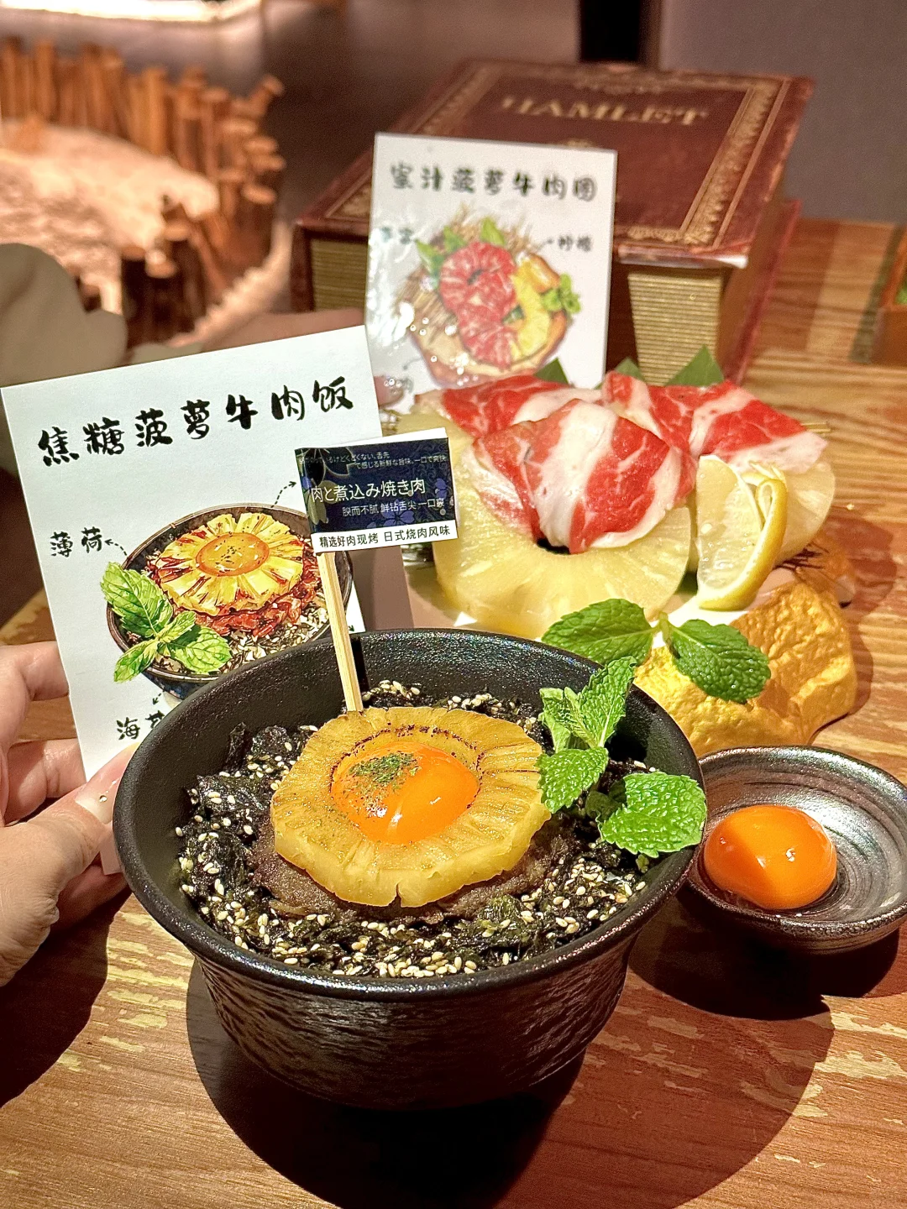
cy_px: 604
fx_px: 1677
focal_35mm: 48
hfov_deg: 30.3
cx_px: 454
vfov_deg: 39.7
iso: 250
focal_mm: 6.86
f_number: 1.78
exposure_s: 1/33
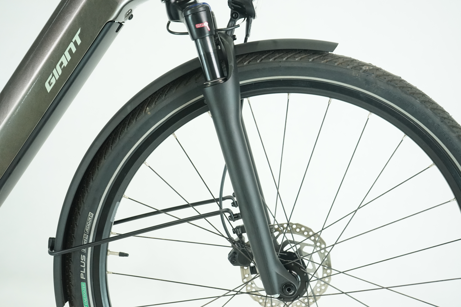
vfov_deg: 27.5
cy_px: 154
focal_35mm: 49
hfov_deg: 40.3
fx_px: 627
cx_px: 230
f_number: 5.6
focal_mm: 49
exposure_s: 1/200
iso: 2500
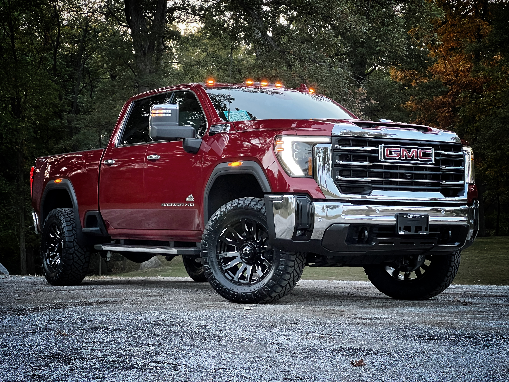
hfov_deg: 25.3
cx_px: 254
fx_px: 1132
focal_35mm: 77
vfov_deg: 19.1
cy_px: 191
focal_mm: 9
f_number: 2.8
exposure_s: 1/60
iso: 640
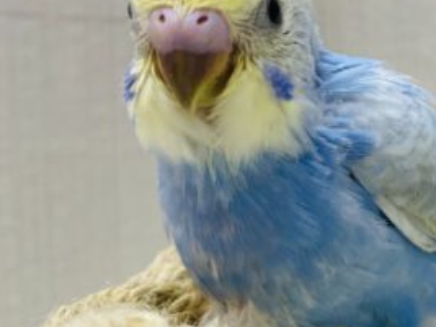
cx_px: 490
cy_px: 85
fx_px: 755
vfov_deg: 24.2
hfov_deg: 28.9
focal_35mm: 60
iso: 100
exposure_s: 1/100
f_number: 1.8
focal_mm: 4.25
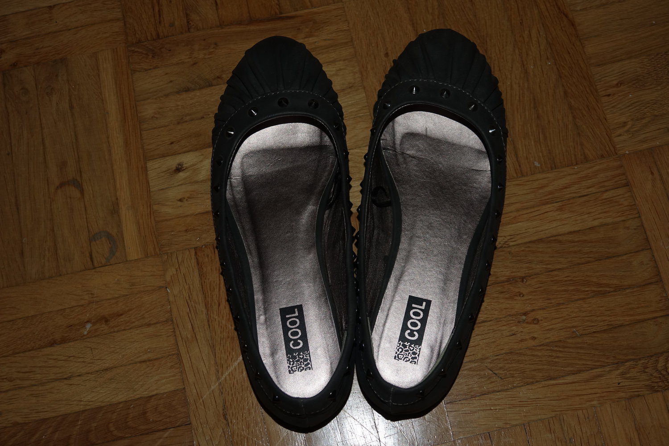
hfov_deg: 42.7
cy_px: 223
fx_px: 855
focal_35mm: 46
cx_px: 334
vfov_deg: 29.2
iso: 100
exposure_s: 1/50
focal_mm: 16.92
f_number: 3.2
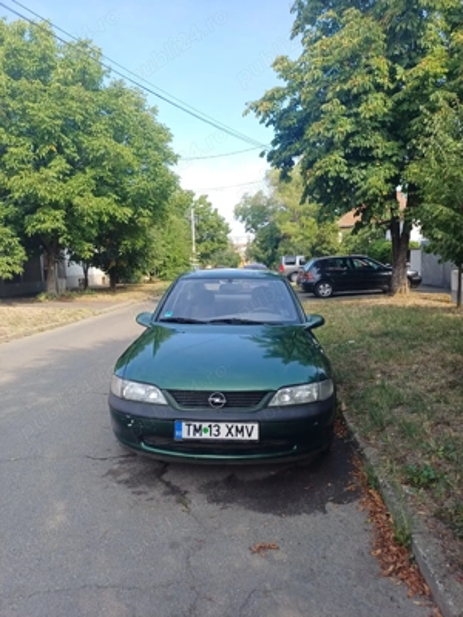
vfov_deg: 69.4
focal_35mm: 25
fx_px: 446
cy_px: 308
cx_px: 232
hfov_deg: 54.9
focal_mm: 4.65
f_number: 1.8
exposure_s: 1/410
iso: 50
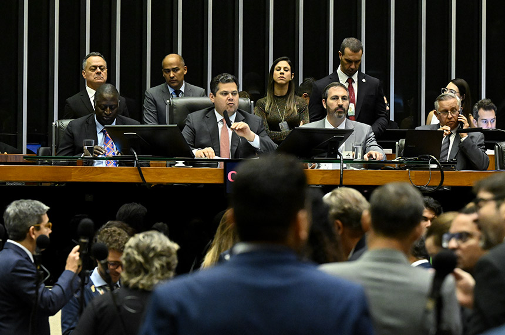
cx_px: 252
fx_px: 2408
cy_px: 168
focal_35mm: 172
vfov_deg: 8.0
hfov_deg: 12.0
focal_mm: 115
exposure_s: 1/160
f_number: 4
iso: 6400
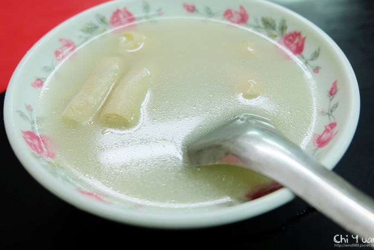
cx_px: 182
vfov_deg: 35.1
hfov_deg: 50.7
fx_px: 395
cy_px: 116
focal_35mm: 38
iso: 640
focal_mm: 23.2
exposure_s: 1/30
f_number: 4.2
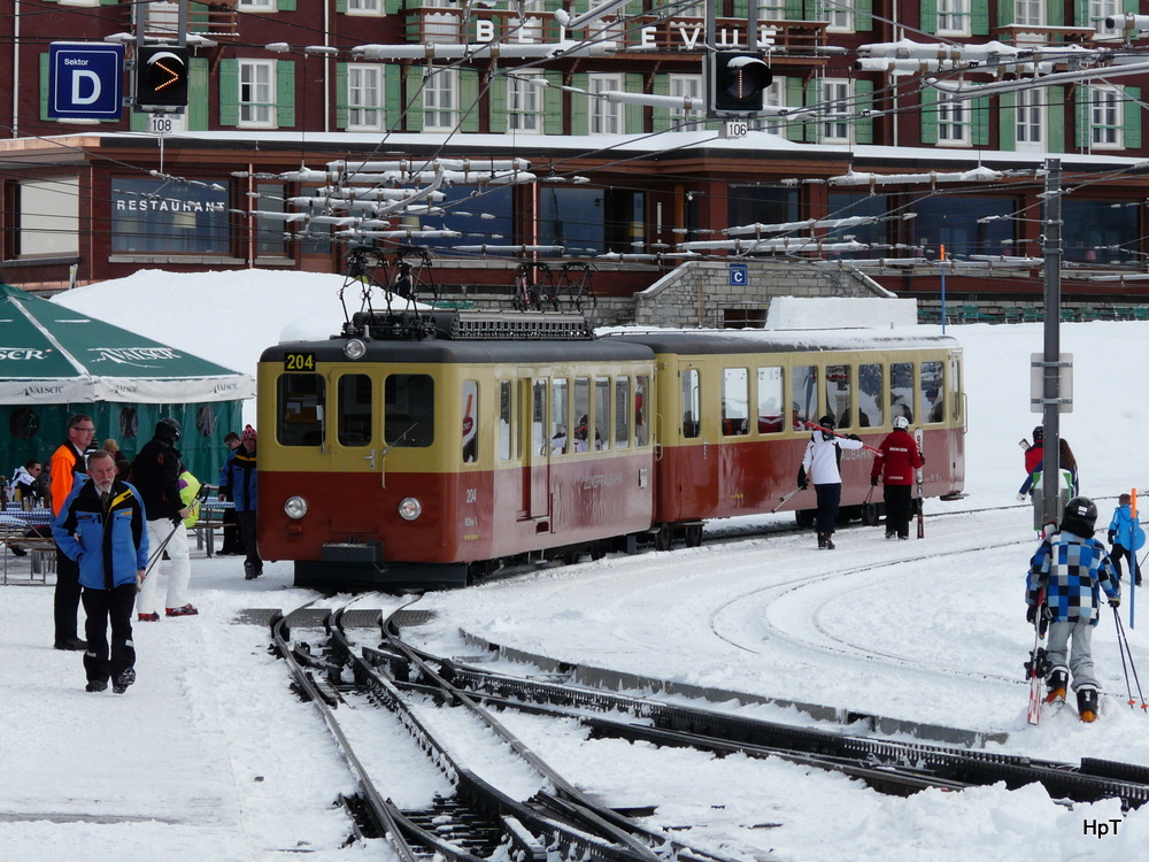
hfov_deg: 10.2
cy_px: 431
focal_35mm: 194
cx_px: 574
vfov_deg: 7.7
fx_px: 6439
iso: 100
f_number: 5.6
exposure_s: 1/320
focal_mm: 31.9
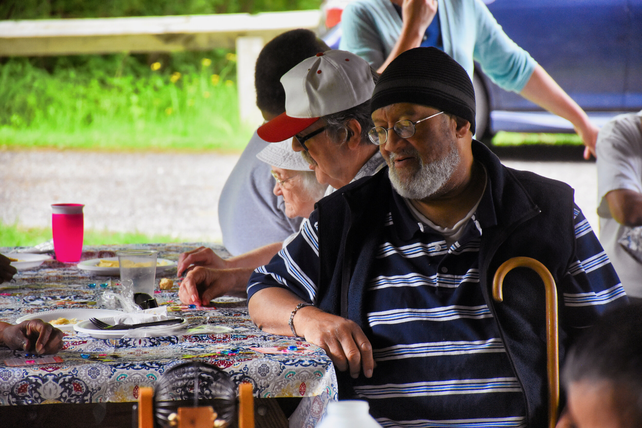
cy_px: 214
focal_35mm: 210
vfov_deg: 6.5
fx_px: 3745
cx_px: 321
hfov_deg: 9.8
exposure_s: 1/250
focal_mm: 140
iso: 3200
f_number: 5.6
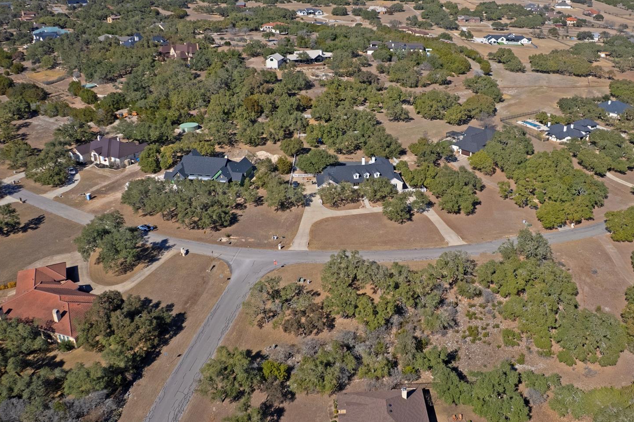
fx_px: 546
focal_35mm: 31
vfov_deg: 42.2
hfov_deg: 59.9
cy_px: 180
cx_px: 371
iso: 110
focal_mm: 8.38
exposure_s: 1/4000
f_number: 2.8
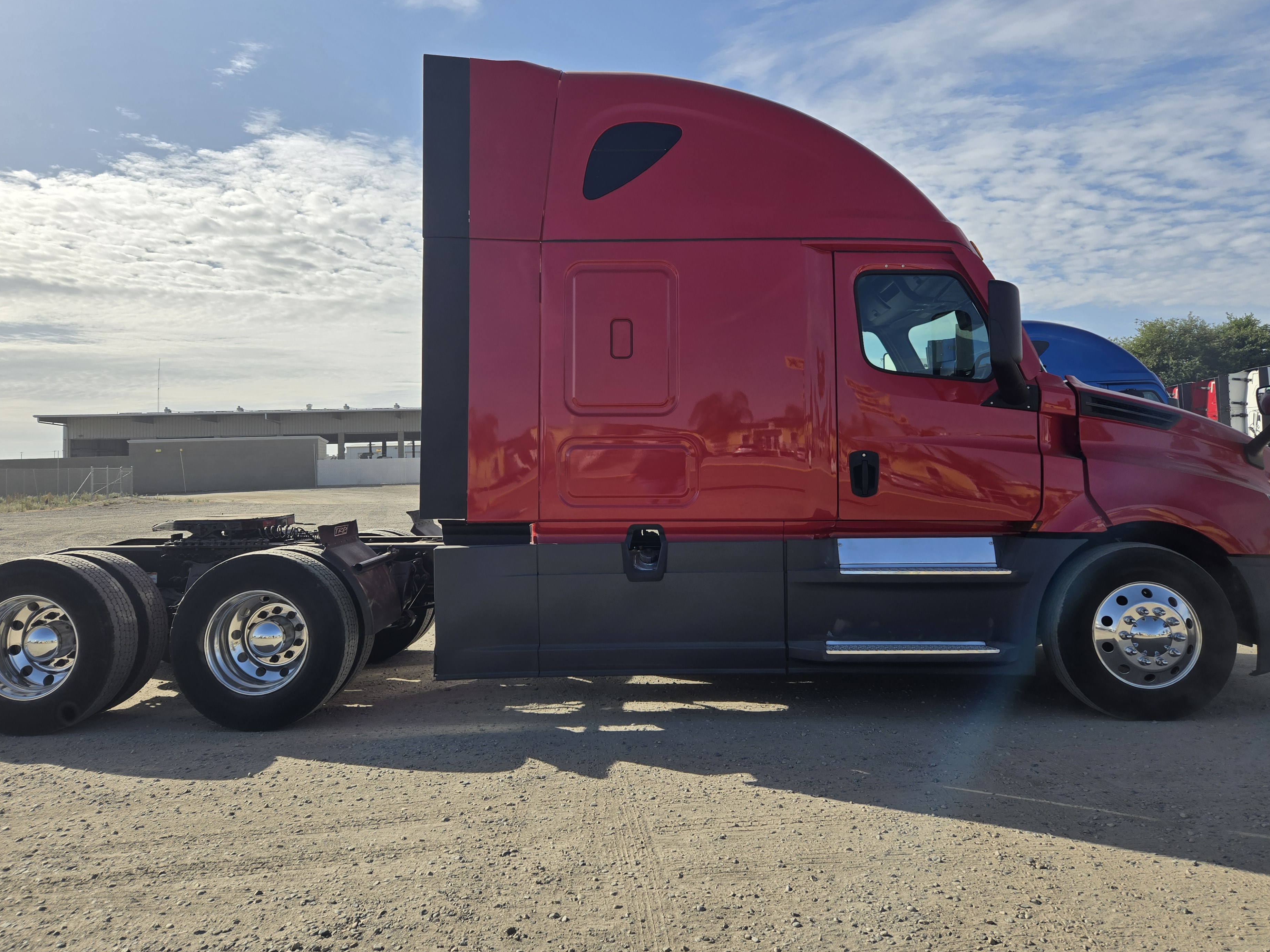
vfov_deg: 54.8
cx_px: 637
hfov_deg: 69.4
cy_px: 439
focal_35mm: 25
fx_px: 917
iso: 25
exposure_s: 1/2308
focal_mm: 5.4
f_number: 1.8
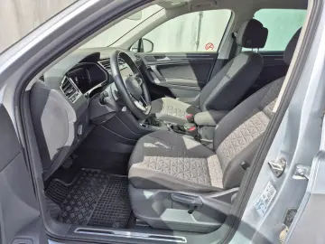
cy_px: 122
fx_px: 216
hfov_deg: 73.9
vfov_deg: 58.9
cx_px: 162
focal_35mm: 23
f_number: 1.8
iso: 25
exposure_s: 1/738
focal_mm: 5.4
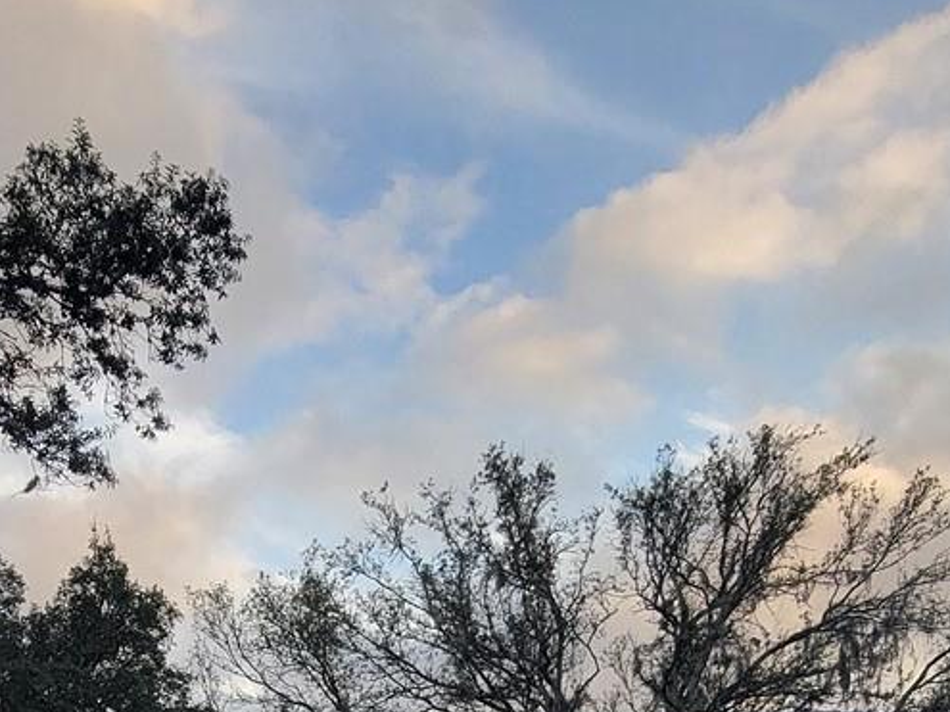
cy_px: 961
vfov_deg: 27.6
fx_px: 1152
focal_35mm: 42
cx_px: 319
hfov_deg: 44.2
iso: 50
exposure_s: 1/261
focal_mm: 2.2
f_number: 2.2
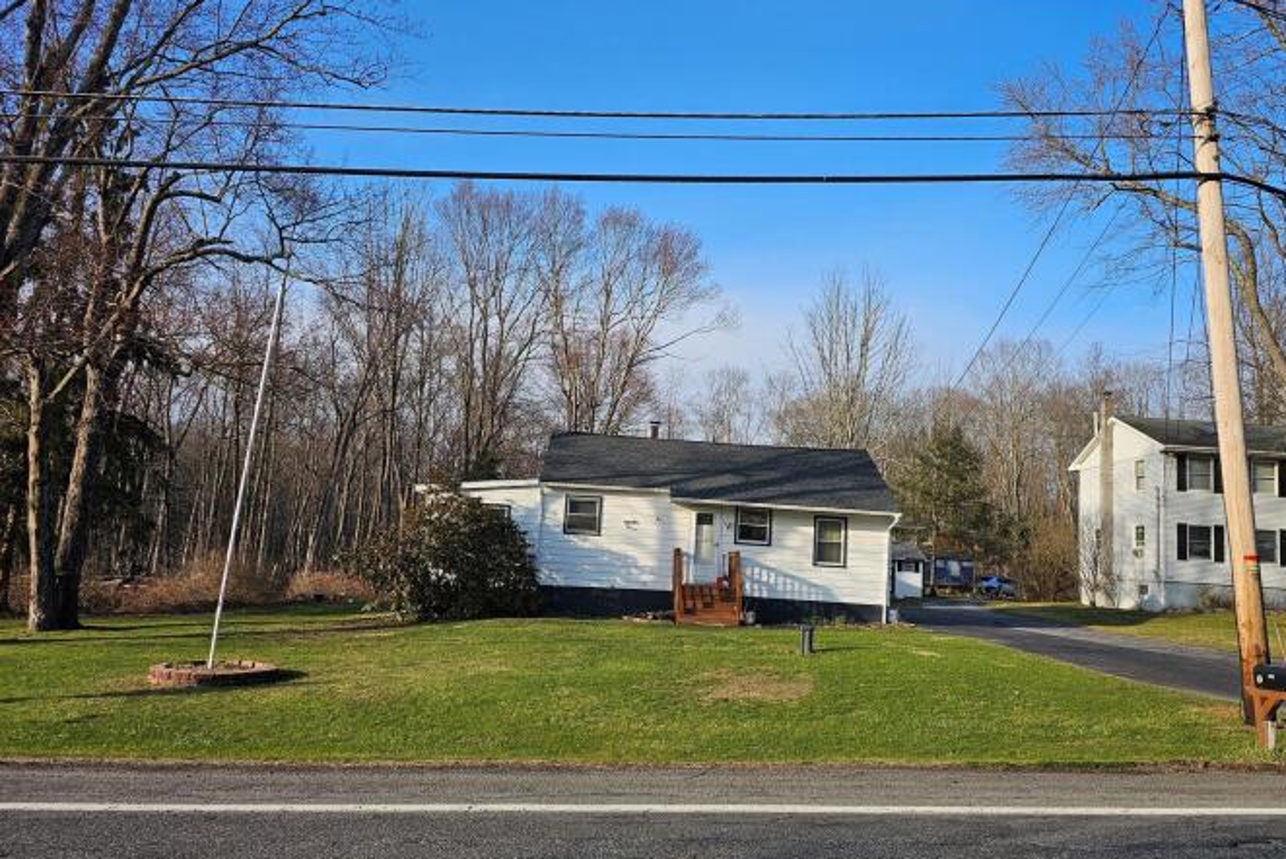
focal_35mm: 26
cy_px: 447
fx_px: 929
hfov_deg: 69.3
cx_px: 684
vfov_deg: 49.6
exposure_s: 1/417
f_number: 1.7
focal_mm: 6.3
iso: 10
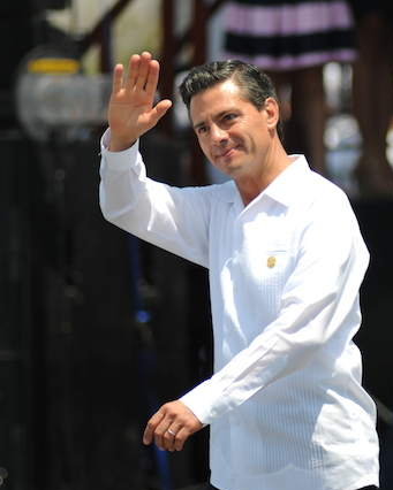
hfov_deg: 3.7
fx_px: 6046
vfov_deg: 4.7
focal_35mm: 416
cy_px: 249
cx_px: 376
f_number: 2.8
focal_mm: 180
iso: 100
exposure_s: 1/1600
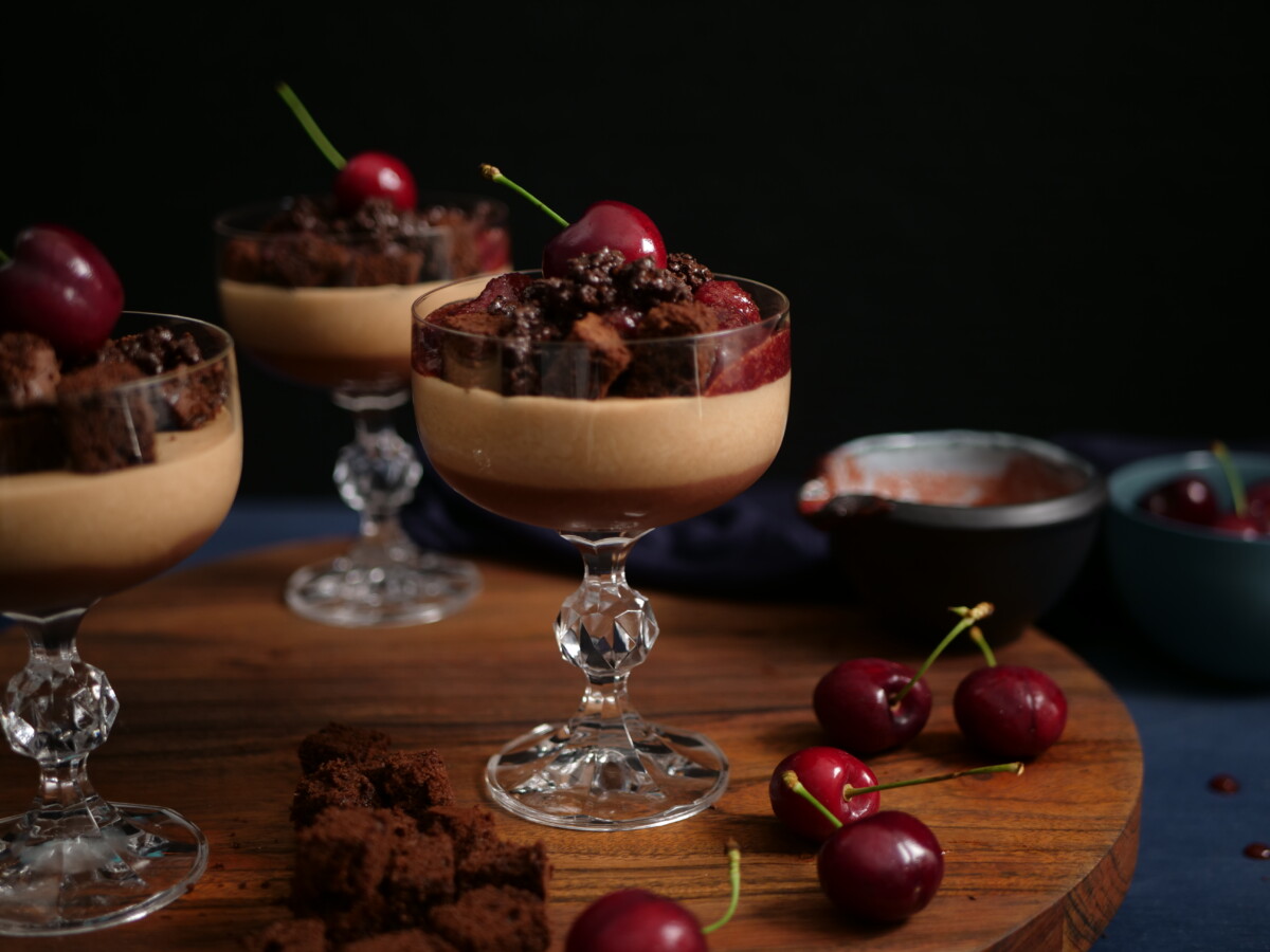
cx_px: 635
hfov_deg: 38.2
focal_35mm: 50
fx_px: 1834
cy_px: 476
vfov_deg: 29.1
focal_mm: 25
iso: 100
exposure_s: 1/60
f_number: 1.7
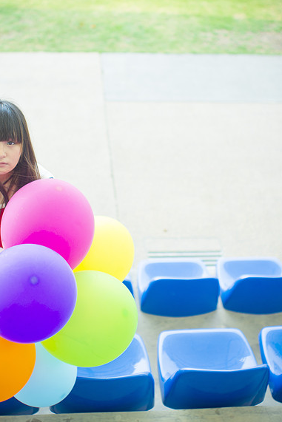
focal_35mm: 49
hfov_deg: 27.5
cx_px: 116
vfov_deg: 40.3
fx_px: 575
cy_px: 187
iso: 100
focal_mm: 35
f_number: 2
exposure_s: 1/1000
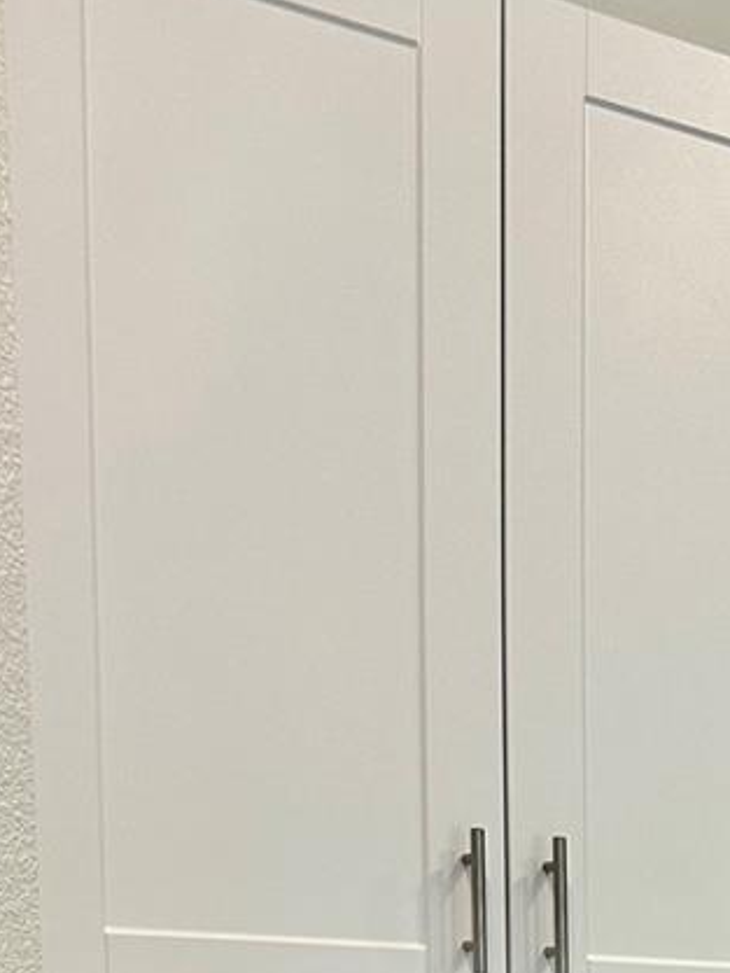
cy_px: 1269
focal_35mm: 69
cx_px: 998
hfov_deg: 19.4
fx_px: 1939
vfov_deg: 24.5
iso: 125
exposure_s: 1/120
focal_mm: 6.86
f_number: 1.78
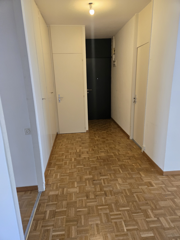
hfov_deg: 58.9
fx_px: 159
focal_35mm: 23
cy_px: 120
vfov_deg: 73.9
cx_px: 90
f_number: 1.8
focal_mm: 5.4
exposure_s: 1/100
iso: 500
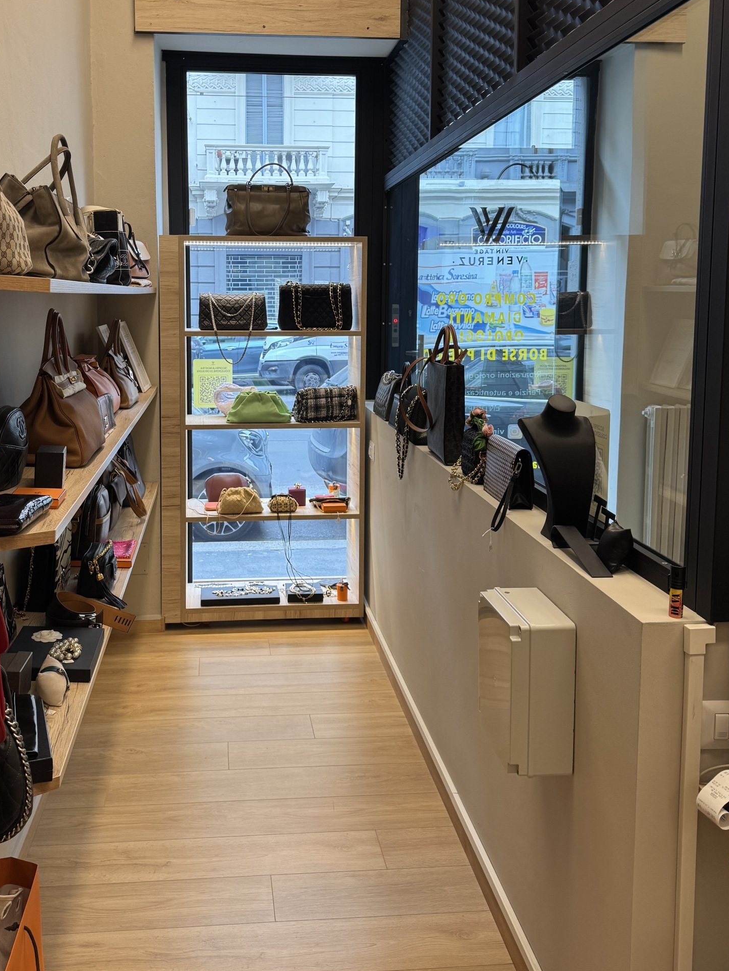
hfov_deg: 43.9
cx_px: 287
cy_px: 384
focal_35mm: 32
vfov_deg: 56.3
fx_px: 899
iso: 80
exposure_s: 1/100
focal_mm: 6.76
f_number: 1.78
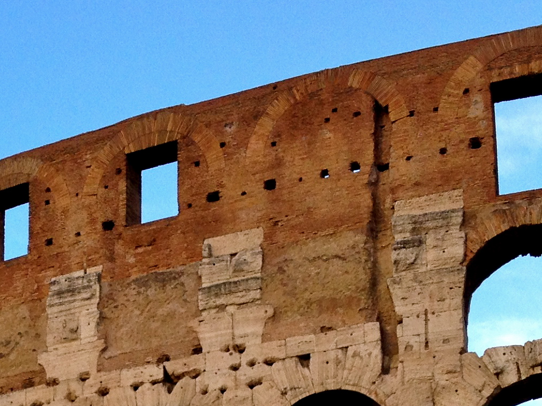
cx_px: 55
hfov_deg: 17.2
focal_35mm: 113
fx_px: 1769
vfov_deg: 12.4
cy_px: 616
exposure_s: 1/334
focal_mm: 4.28
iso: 50
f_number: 2.4
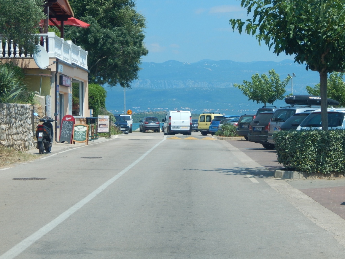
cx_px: 172
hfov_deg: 23.0
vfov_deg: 17.4
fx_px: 847
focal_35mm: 85
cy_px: 130
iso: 125
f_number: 4.3
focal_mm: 15.3
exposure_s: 1/800
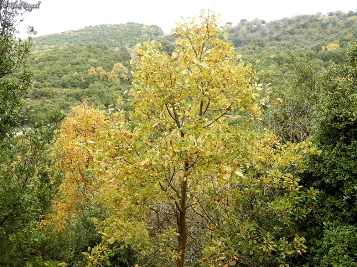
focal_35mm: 45
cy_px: 134
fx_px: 464
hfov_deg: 42.1
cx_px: 178
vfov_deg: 32.2
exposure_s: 1/100
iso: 100
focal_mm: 8.1
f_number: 4
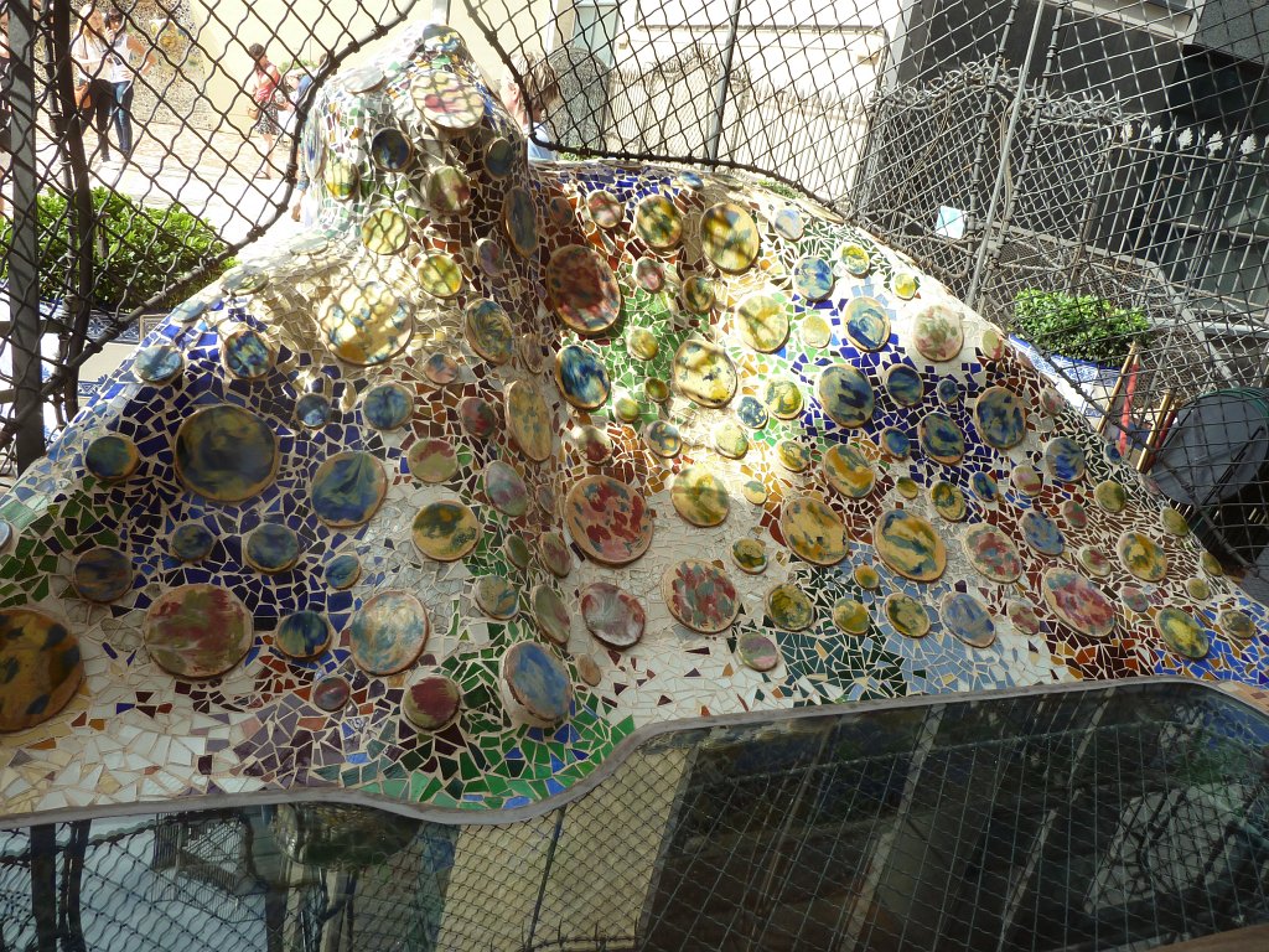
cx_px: 634
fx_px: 916
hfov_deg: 69.4
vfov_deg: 54.9
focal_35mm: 25
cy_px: 476
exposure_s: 1/160
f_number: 4
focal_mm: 4.1
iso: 80
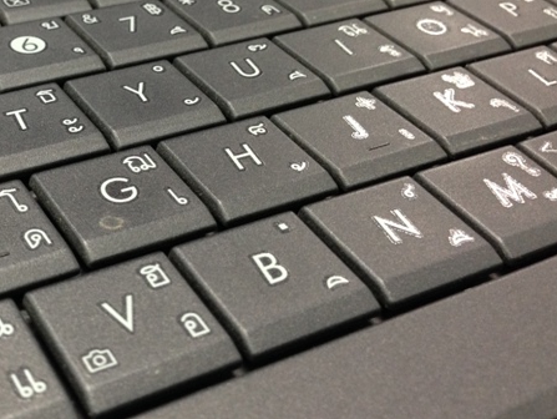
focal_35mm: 59
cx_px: 77
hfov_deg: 31.4
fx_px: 950
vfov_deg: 24.7
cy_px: 130
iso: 160
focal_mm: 4.12
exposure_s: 1/20
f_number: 2.4
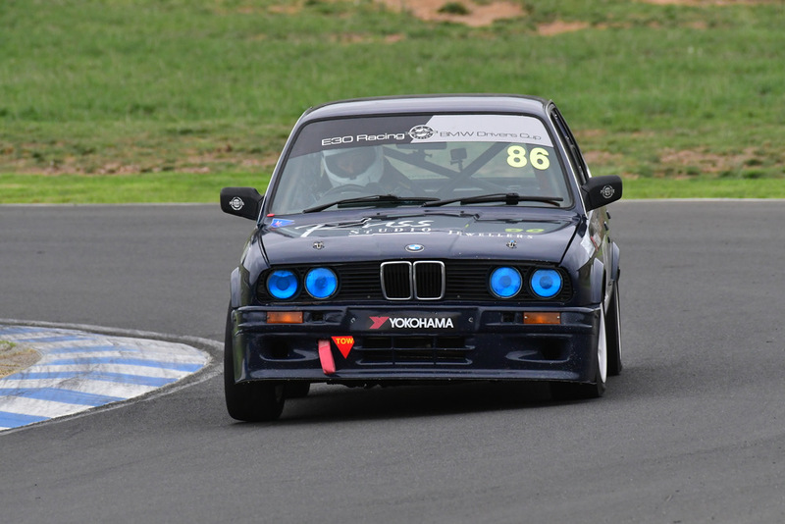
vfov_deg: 1.8
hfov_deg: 2.7
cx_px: 392
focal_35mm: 750
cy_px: 262
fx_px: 16359
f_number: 9
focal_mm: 500
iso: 2000
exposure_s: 1/640
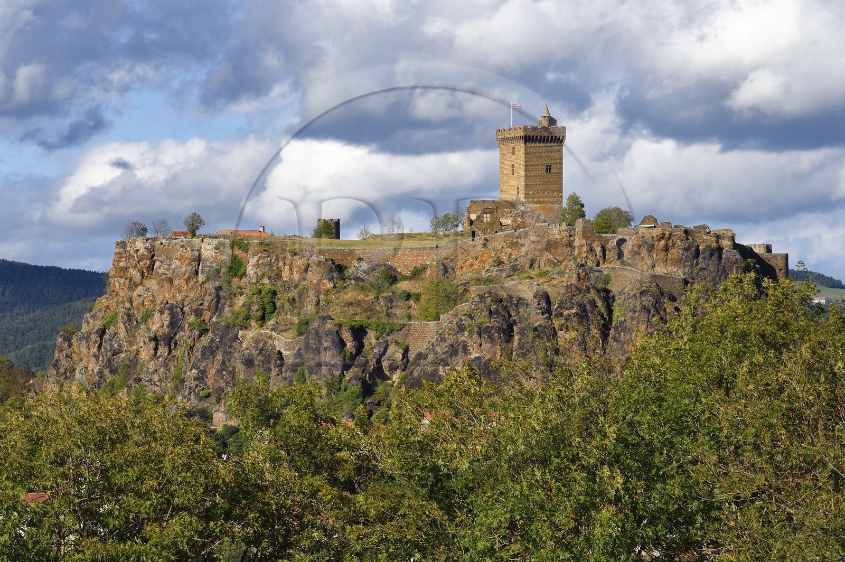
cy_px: 281
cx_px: 422
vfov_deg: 10.1
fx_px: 3166
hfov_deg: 15.2
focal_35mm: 135
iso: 200
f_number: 14
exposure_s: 1/250
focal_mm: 135
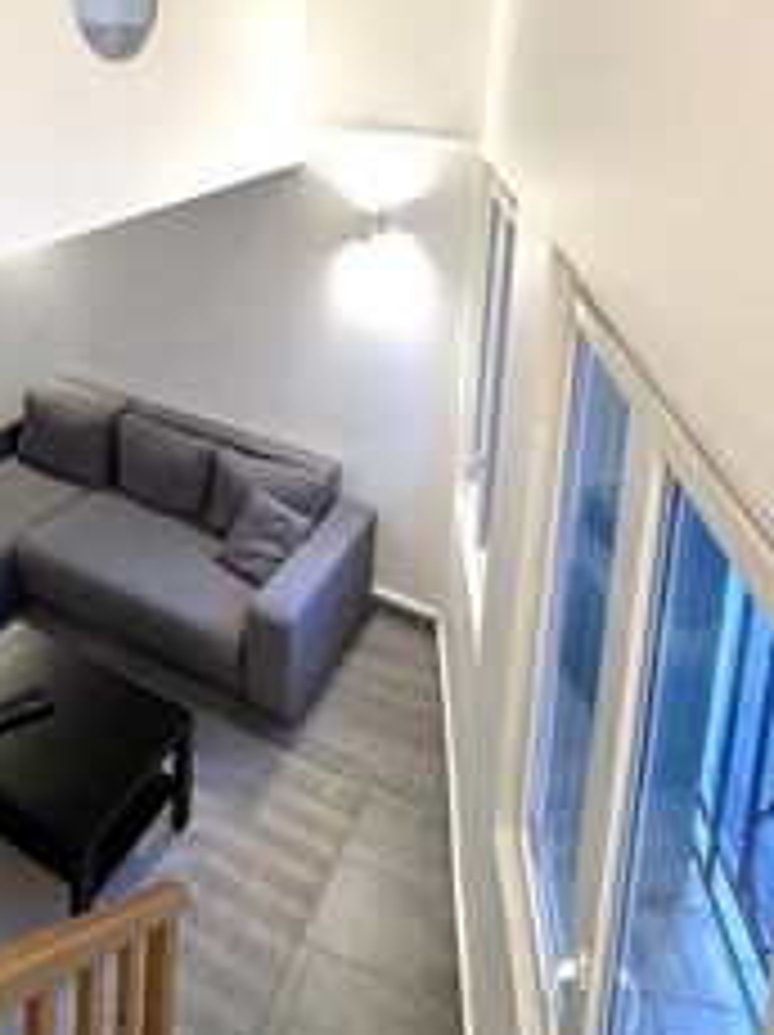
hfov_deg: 52.9
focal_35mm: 26
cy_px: 151
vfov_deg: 59.7
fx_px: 777
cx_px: 342
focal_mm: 2.22
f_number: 2.2
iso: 125
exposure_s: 1/100
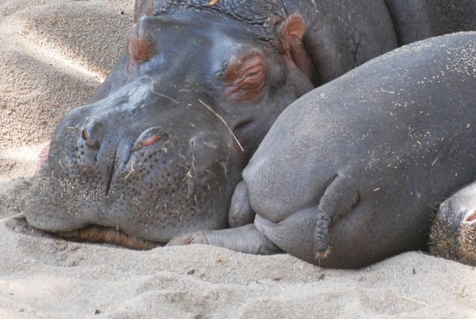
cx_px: 389
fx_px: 8103
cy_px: 60
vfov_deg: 2.3
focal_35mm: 612
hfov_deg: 3.4
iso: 1000
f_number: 5.3
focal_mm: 220
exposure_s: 1/500
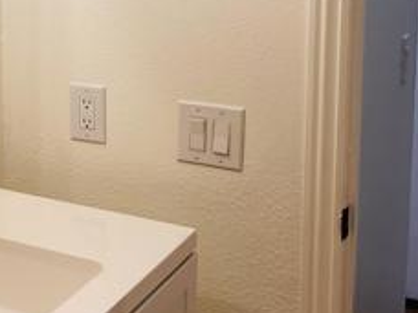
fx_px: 881
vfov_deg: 19.7
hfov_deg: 23.9
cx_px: -106
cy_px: 16
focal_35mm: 73
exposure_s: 1/197
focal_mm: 5.7
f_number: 1.5
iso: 40
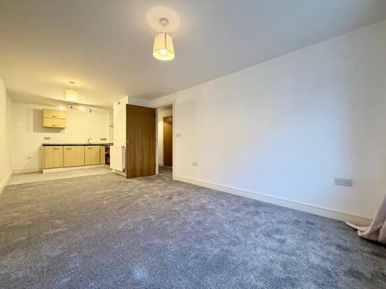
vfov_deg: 85.7
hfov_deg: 102.1
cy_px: 144
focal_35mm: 14
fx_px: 156
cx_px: 193
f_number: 2.2
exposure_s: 1/50
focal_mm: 2.22
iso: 250
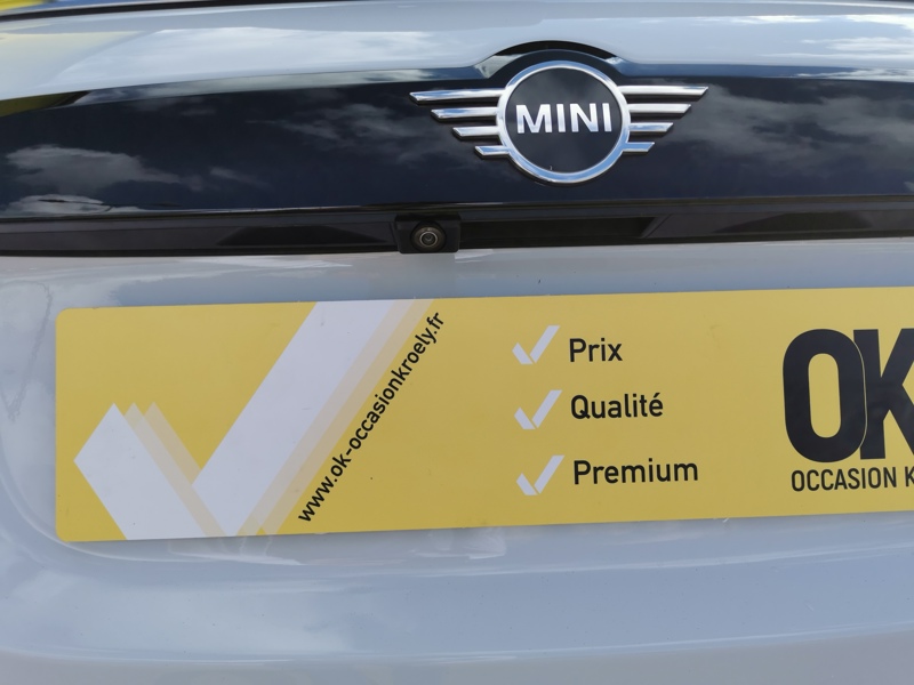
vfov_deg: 51.4
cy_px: 342
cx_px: 457
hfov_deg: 65.3
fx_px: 713
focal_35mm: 27
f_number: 1.8
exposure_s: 1/2481
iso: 50
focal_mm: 5.58
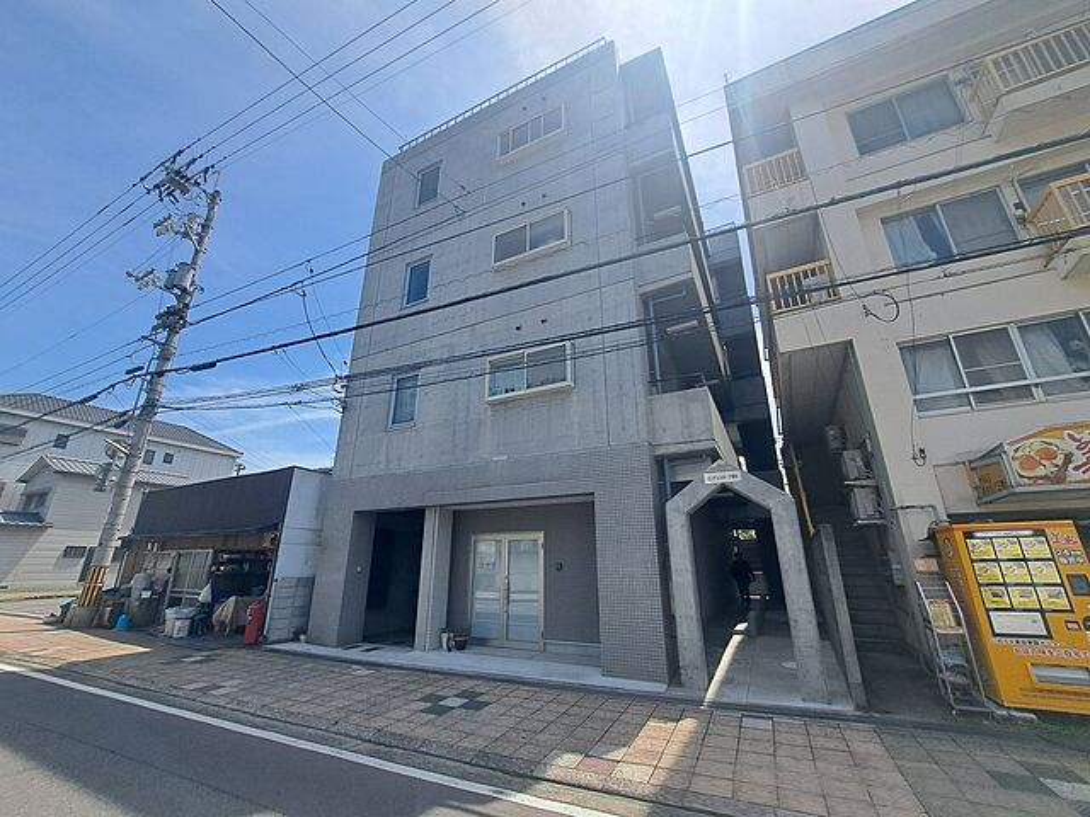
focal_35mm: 13
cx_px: 545
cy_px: 408
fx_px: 409
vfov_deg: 89.9
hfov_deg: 106.2
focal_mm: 1.74
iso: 50
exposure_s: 1/1486
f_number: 2.2
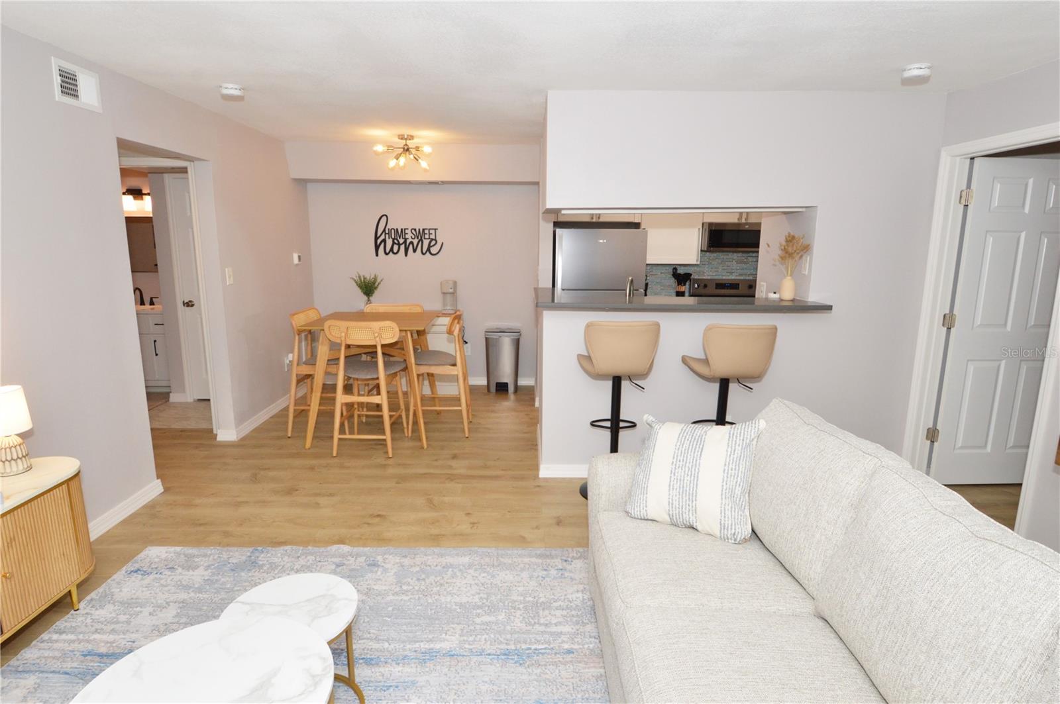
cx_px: 530
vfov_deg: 67.3
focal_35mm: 18
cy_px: 352
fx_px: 529
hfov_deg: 90.1
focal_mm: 12
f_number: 9
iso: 800
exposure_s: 1/80
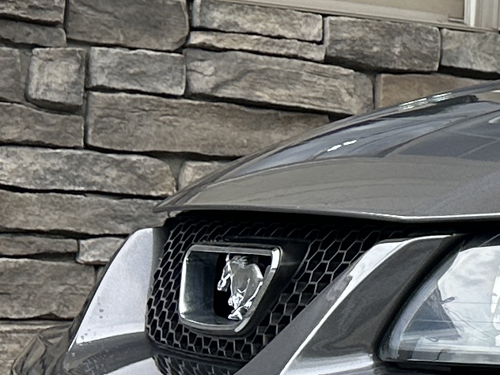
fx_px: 2210
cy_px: 199
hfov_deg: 10.3
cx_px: 1362
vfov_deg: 9.7
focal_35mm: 153
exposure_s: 1/943
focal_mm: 6.86
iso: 80
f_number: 1.78
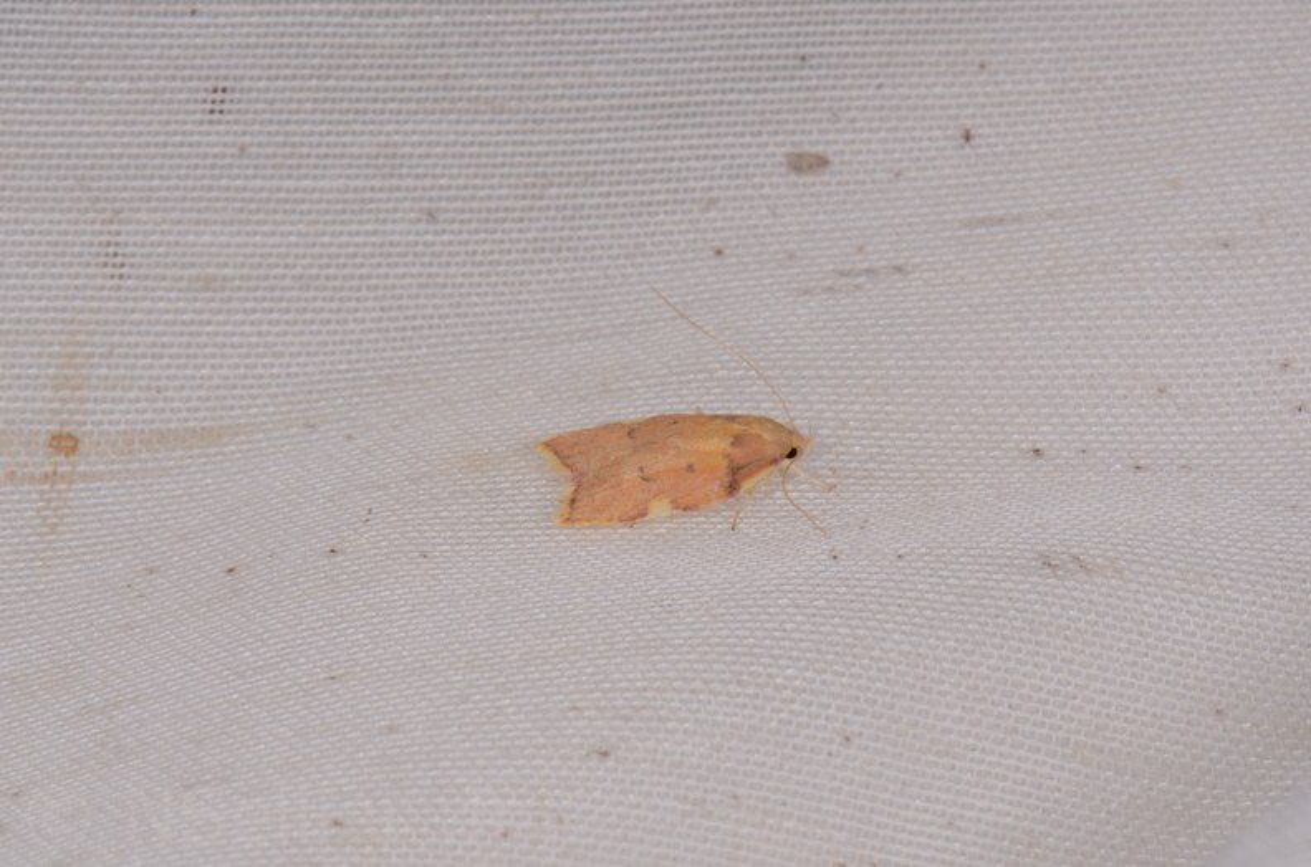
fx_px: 4632
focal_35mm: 128
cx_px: 656
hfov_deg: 16.1
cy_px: 434
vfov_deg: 10.7
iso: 100
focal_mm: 85
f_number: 32
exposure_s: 1/60
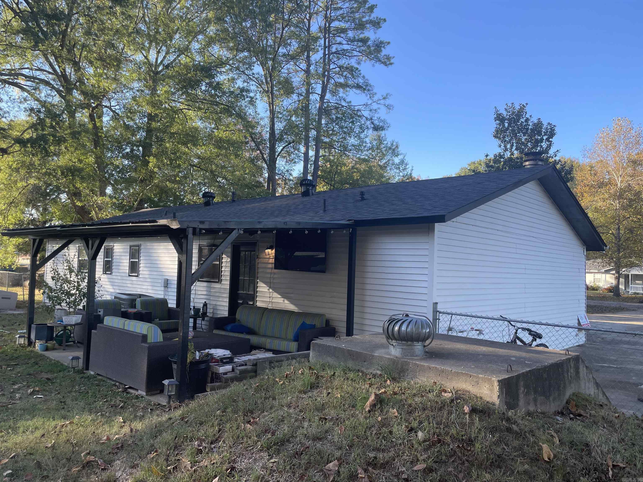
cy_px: 241
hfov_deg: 67.3
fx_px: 483
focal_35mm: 26
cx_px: 322
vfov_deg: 53.1
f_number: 1.6
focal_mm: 4.2
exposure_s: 1/535
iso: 32
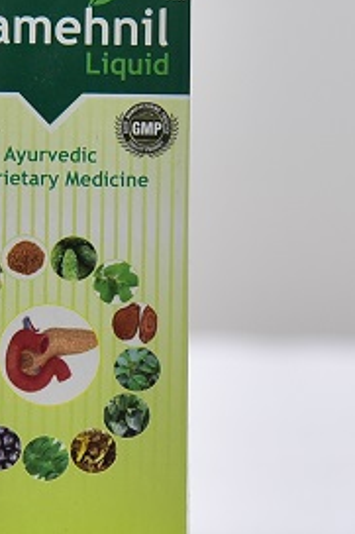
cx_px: 51
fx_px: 2636
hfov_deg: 7.7
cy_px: 241
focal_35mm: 178
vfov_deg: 11.6
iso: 1600
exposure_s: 1/125
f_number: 4
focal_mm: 92
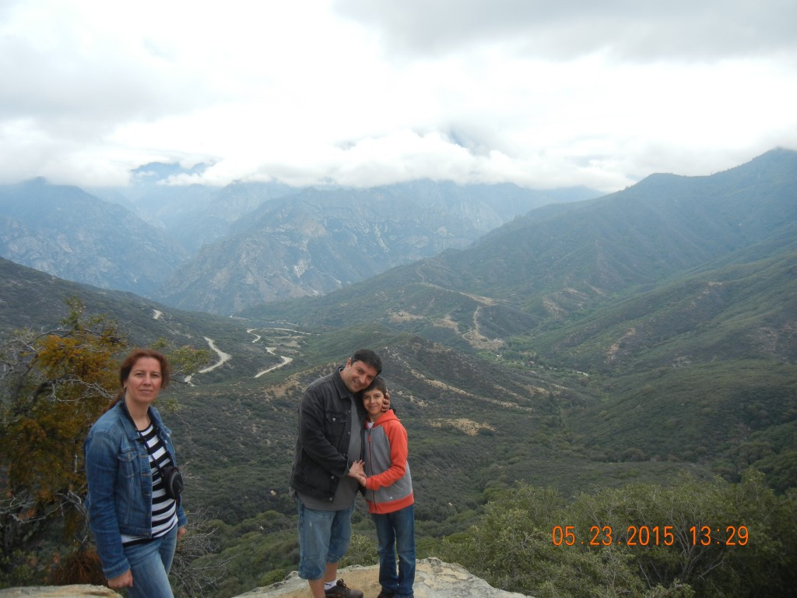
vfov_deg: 46.8
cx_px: 398
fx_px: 691
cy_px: 299
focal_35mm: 30
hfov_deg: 60.0
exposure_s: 1/254
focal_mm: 5.4
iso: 160
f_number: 7
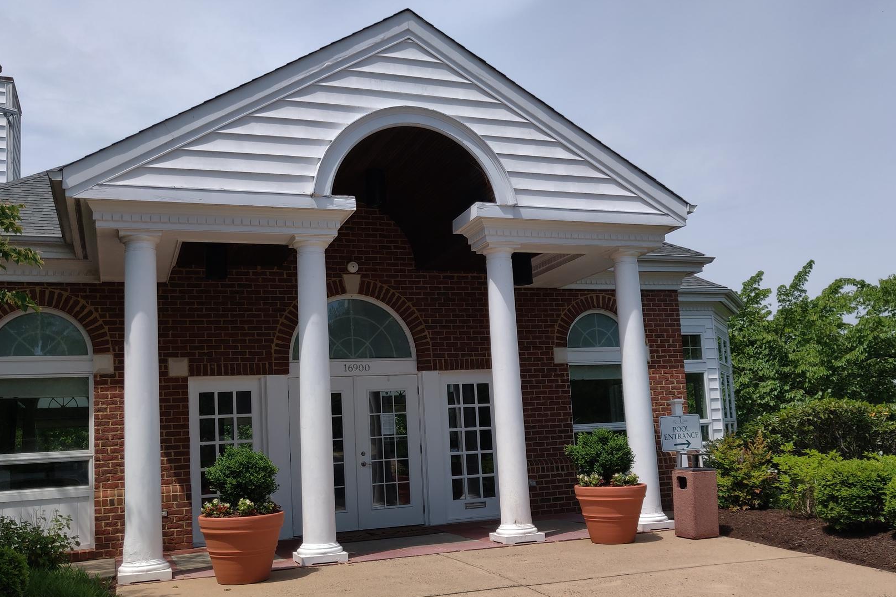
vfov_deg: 39.9
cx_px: 461
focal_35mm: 33
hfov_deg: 57.2
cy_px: 336
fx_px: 821
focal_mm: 4.25
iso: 100
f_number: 1.7
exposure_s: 1/1986
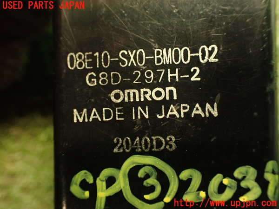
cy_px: 104
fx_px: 290
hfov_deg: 51.4
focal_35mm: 36
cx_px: 140
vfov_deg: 39.7
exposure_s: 1/15
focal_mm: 6.37
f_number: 2.5
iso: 800
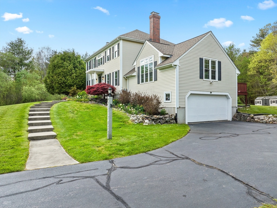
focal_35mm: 24
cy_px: 104
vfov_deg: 56.8
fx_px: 192
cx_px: 138
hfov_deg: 71.6
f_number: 5.6
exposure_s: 1/20
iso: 200
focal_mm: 12.29
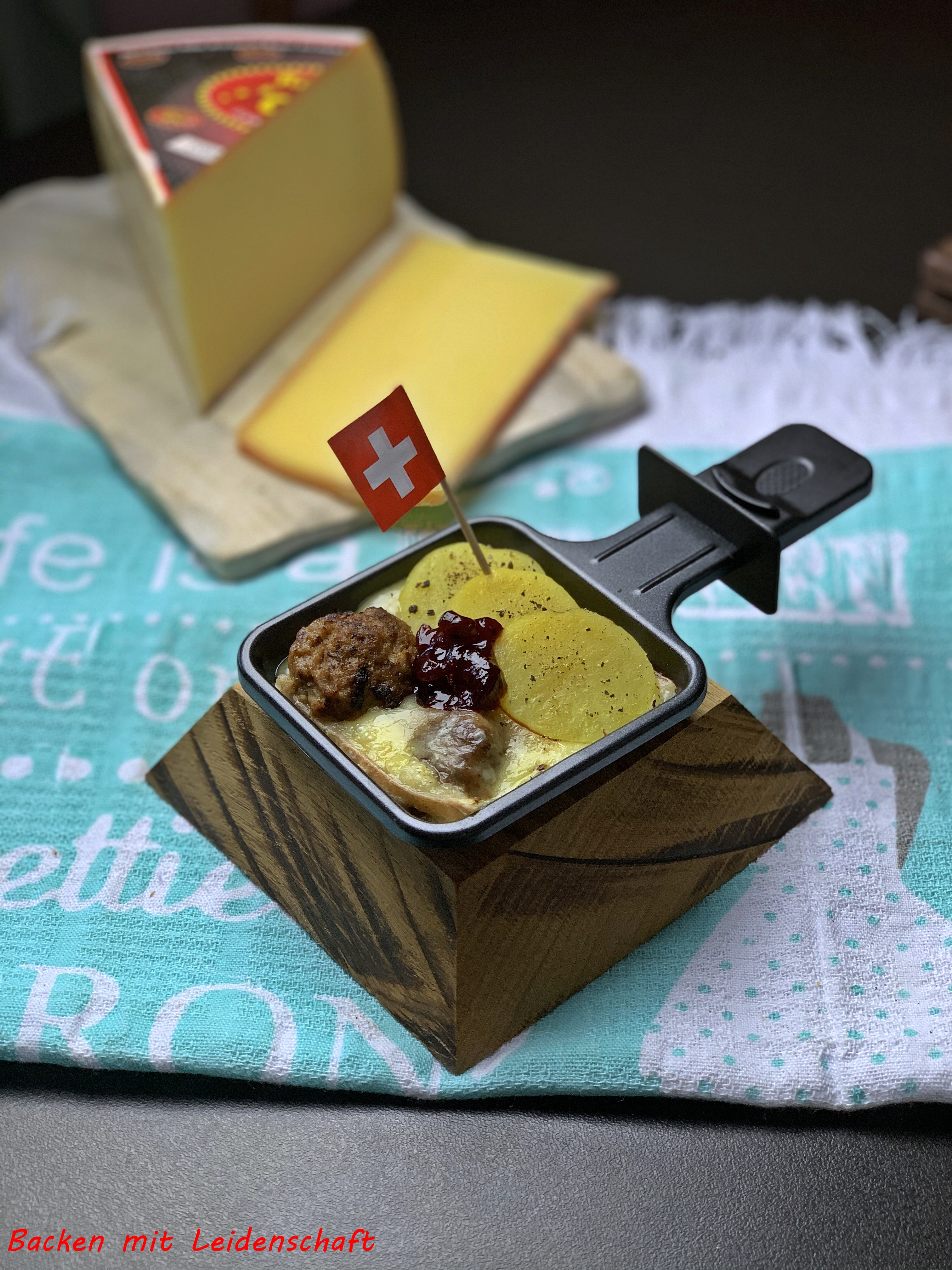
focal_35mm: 52
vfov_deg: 36.8
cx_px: 476
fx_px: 1907
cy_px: 635
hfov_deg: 28.0
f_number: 2.4
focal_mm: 6
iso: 64
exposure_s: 1/100
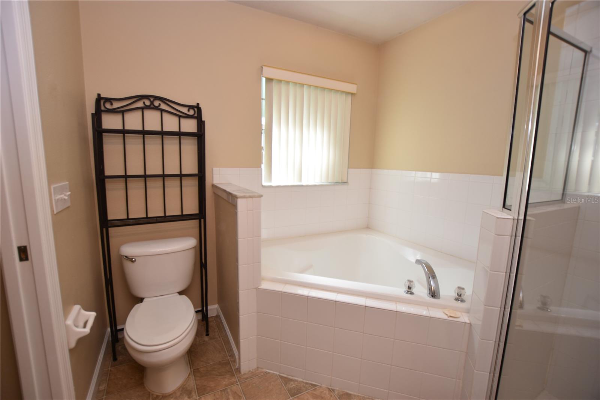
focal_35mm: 15
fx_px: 250
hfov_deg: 100.4
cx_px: 300
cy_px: 200
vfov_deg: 77.3
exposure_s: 1/60
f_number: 4
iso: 220
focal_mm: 10
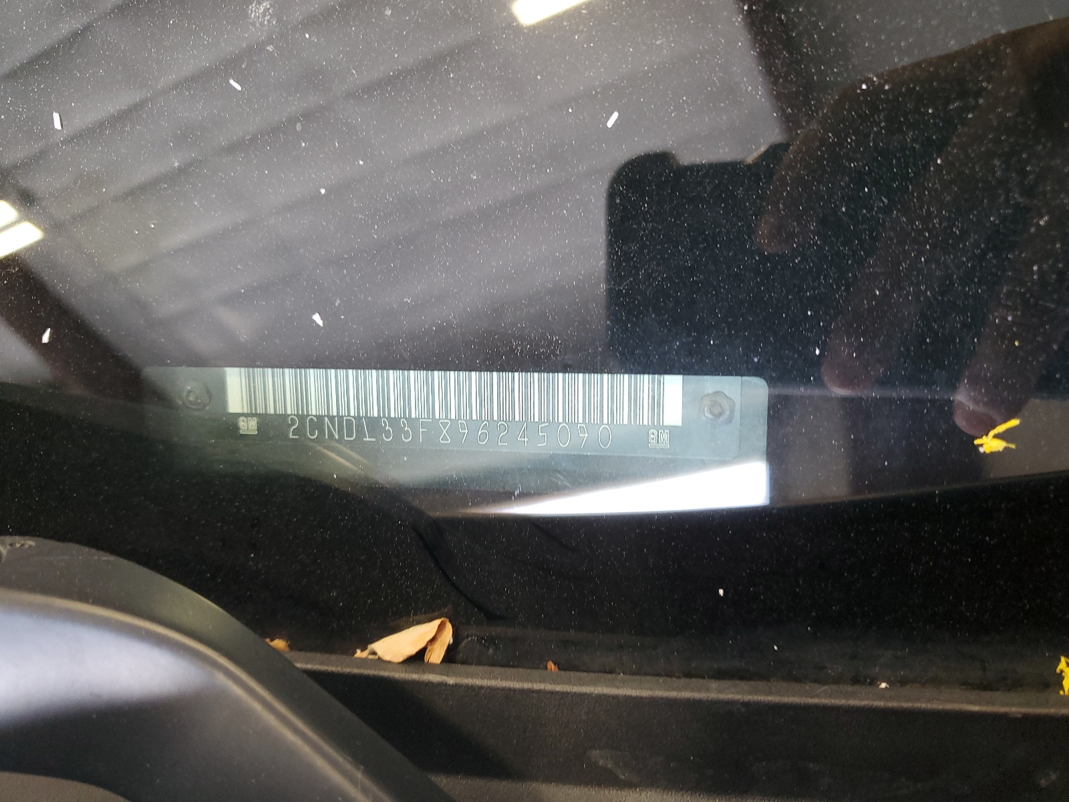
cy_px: 401
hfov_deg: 67.3
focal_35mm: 26
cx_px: 534
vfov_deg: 53.1
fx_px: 803
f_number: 1.5
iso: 117
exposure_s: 1/60.2
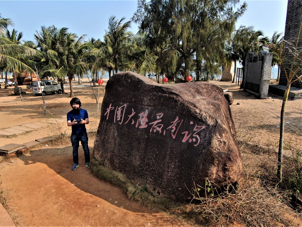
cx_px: 151
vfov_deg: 56.8
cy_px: 114
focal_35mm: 24
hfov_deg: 71.6
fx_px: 209
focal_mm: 4.39
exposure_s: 1/1250
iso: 100
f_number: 2.8
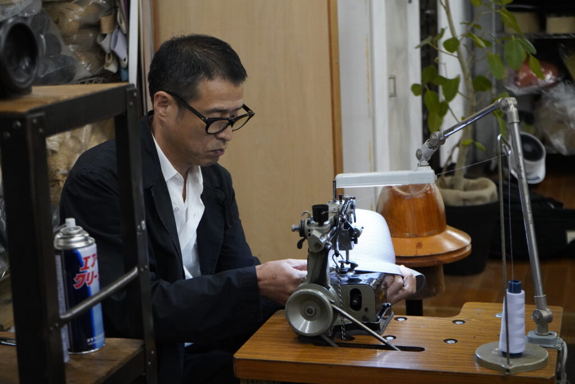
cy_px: 192
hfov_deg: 31.9
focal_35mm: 63
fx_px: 1006
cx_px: 288
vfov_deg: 21.6
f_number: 5.6
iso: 8000
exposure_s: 1/500
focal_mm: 63
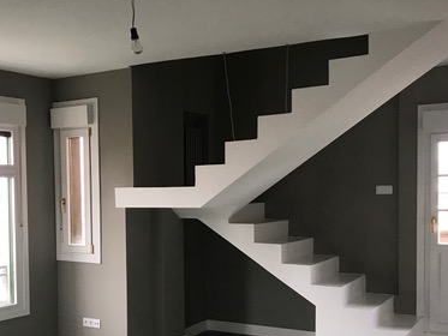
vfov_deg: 30.1
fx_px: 621
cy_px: 223
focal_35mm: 48
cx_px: 153
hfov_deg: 39.2
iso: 32
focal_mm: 3.99
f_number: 1.8
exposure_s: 1/33
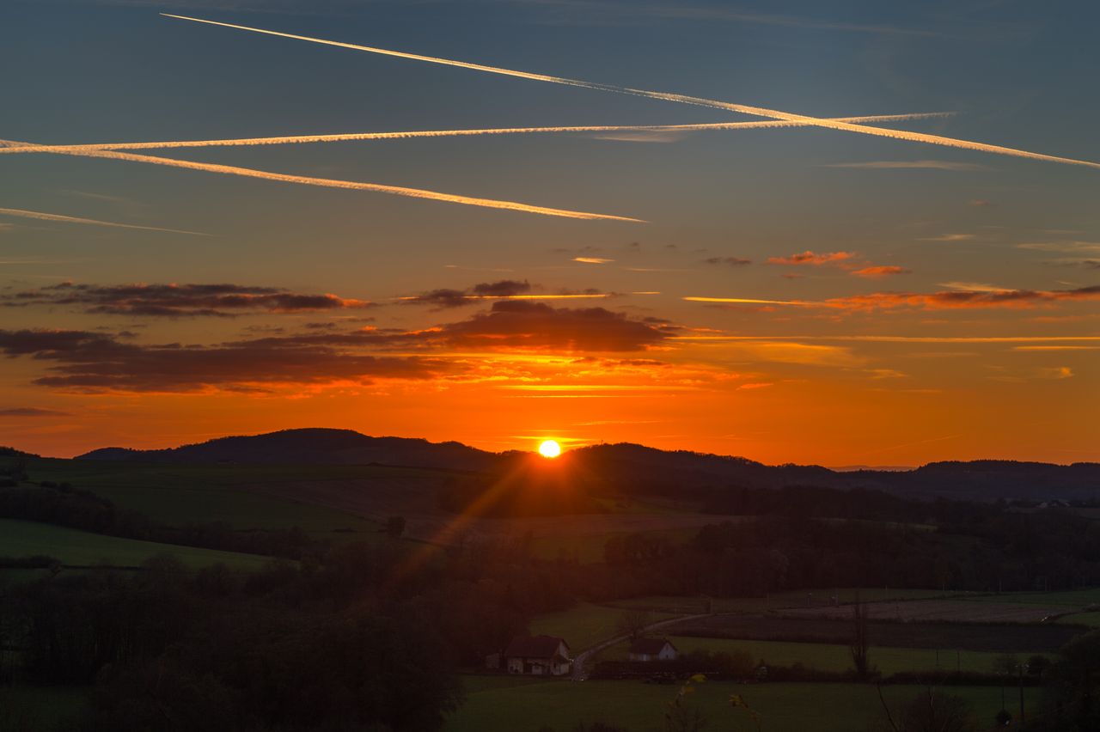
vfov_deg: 21.9
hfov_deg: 32.4
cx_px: 550
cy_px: 366
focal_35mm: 62
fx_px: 1893
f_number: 11
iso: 100
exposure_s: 1/90
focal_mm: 62
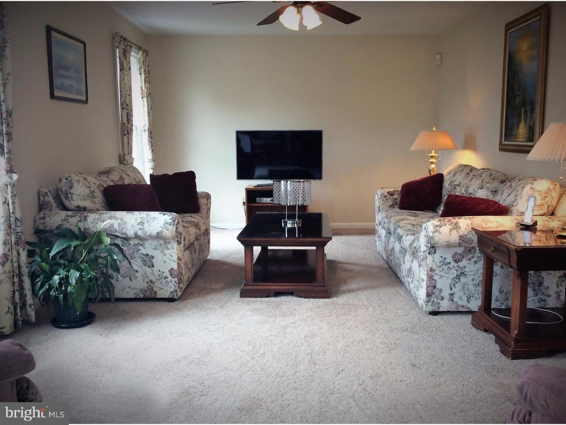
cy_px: 212
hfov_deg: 56.8
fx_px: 523
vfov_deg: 44.2
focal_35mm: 32
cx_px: 283
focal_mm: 3.3
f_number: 2.4
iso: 40
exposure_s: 1/40
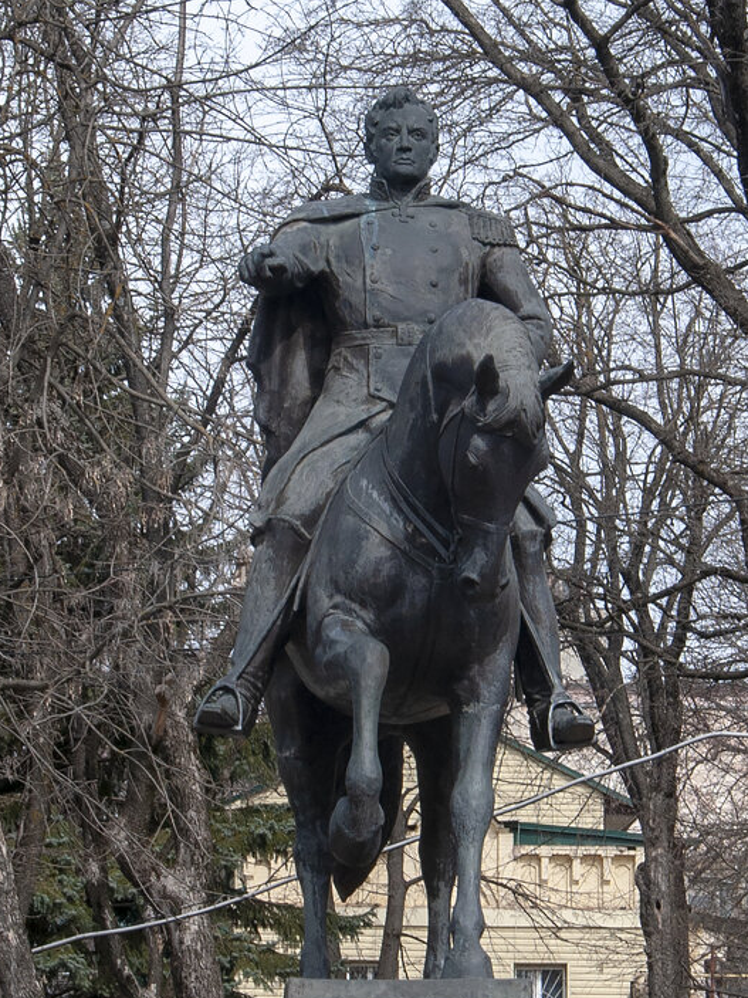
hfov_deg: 21.3
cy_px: 530
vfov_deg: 28.2
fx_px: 1989
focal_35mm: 69
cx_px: 371
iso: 250
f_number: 10
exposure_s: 1/320
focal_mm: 42
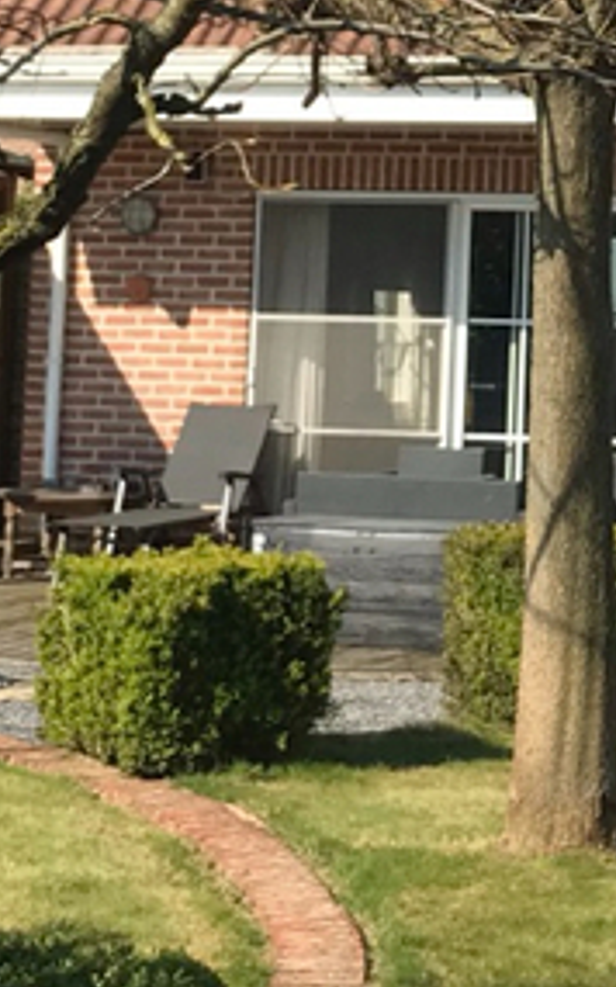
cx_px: 779
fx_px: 3359
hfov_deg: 10.3
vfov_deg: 16.4
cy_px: 59
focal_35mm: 125
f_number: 1.8
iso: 20
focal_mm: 3.99
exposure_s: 1/2037
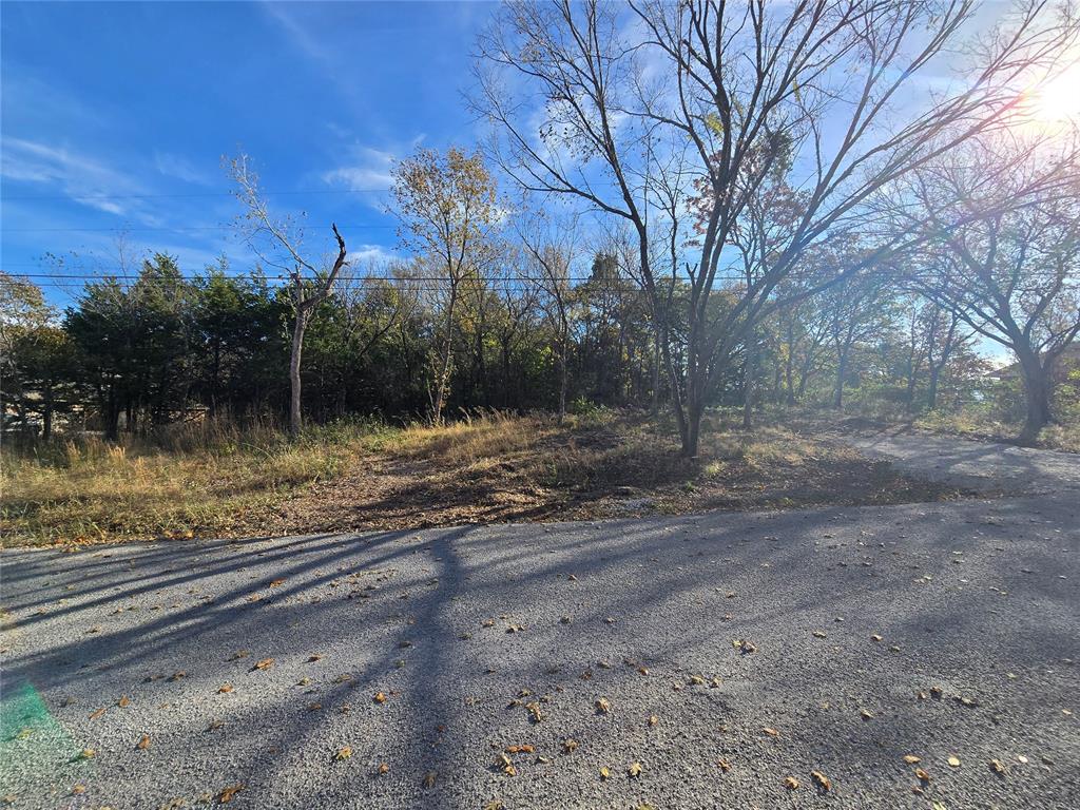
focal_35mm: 13
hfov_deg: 106.2
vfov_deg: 89.9
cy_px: 405
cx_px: 540
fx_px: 406
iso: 50
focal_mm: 2.2
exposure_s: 1/2134
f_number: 2.2
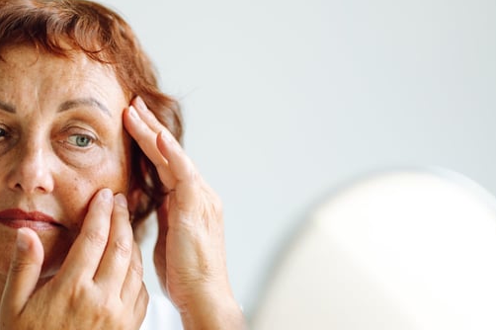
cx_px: 131
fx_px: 1790
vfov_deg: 10.5
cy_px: 235
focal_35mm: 130
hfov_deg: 15.7
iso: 125
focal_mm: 85
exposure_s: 1/500
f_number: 1.4
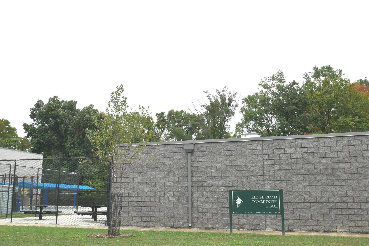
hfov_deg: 55.8
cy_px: 141
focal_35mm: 34
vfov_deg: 38.8
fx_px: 348
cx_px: 182
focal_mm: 16
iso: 200
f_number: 6.3
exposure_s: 1/320
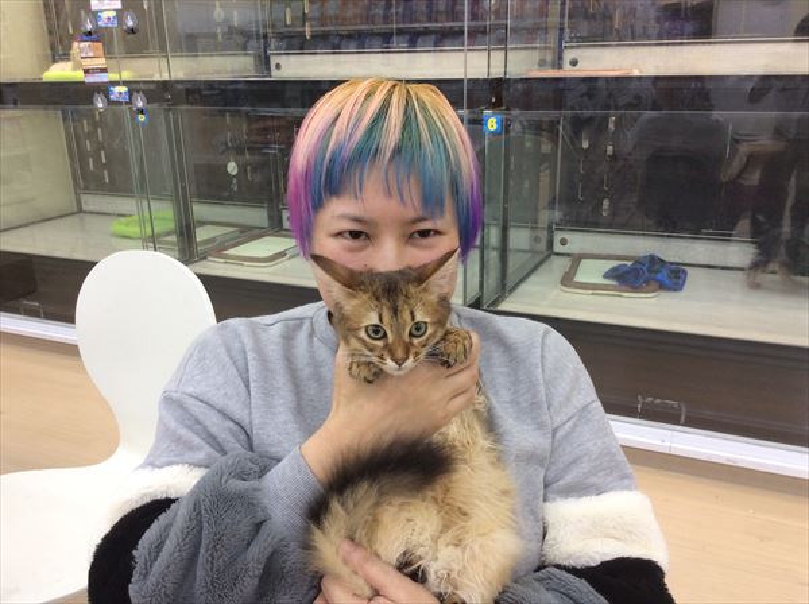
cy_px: 302
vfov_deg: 44.0
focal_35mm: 32
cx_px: 404
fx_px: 747
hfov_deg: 56.9
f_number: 2.4
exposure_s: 1/24
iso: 40
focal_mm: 3.3
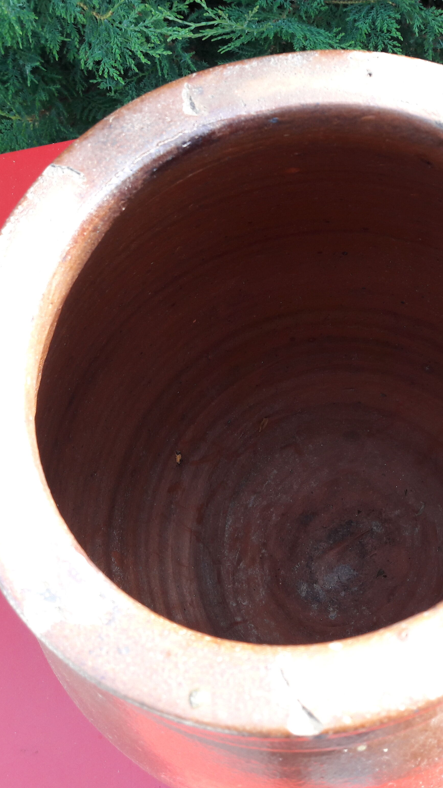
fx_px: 856
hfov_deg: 28.8
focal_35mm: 41
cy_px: 396
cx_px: 307
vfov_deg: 49.4
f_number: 1.9
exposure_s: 1/137
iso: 40
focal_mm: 3.7
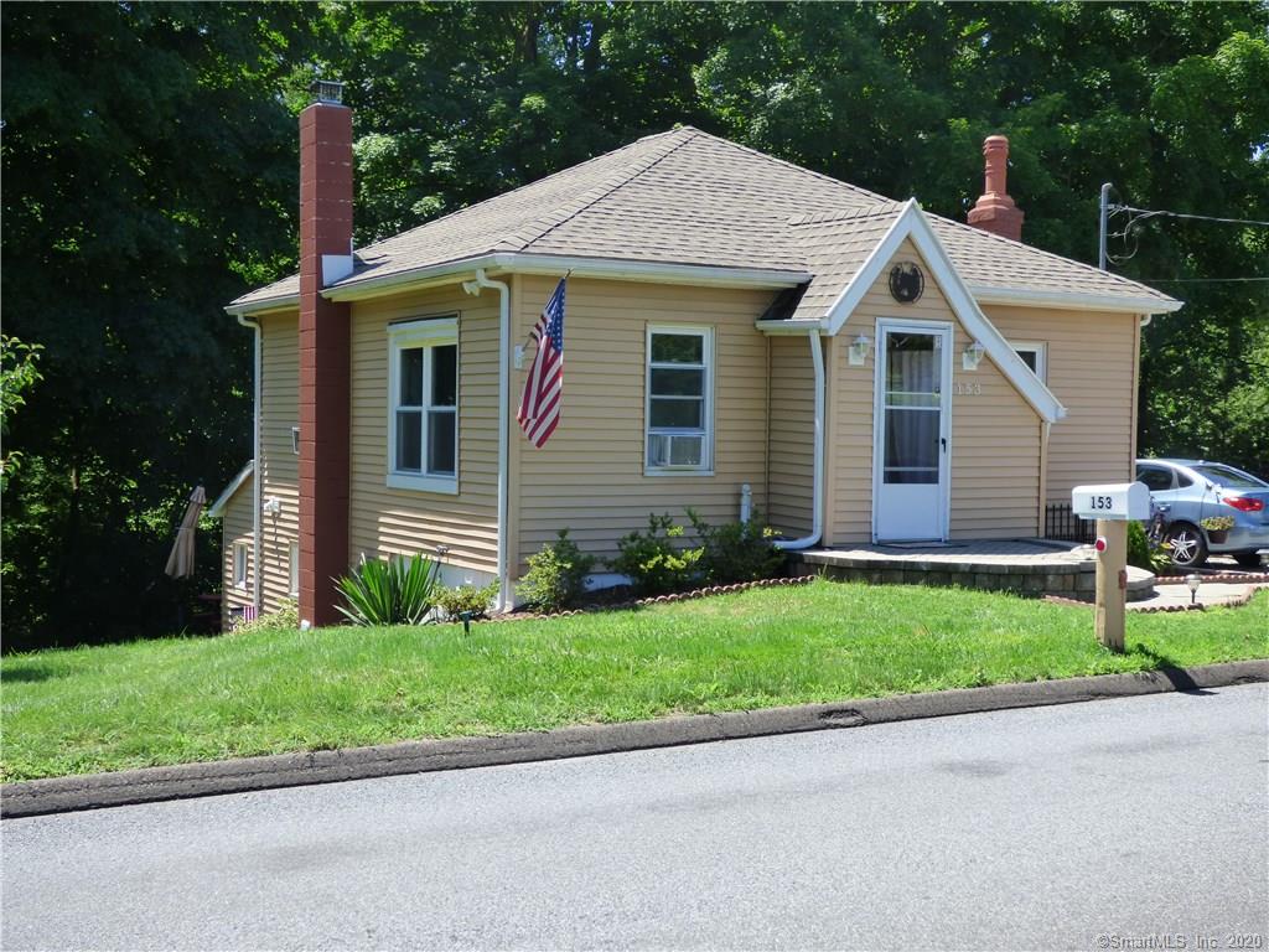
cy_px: 476
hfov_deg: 42.1
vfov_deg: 32.2
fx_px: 1650
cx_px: 634
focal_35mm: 45
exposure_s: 1/500
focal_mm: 7.79
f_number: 3.7
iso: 200
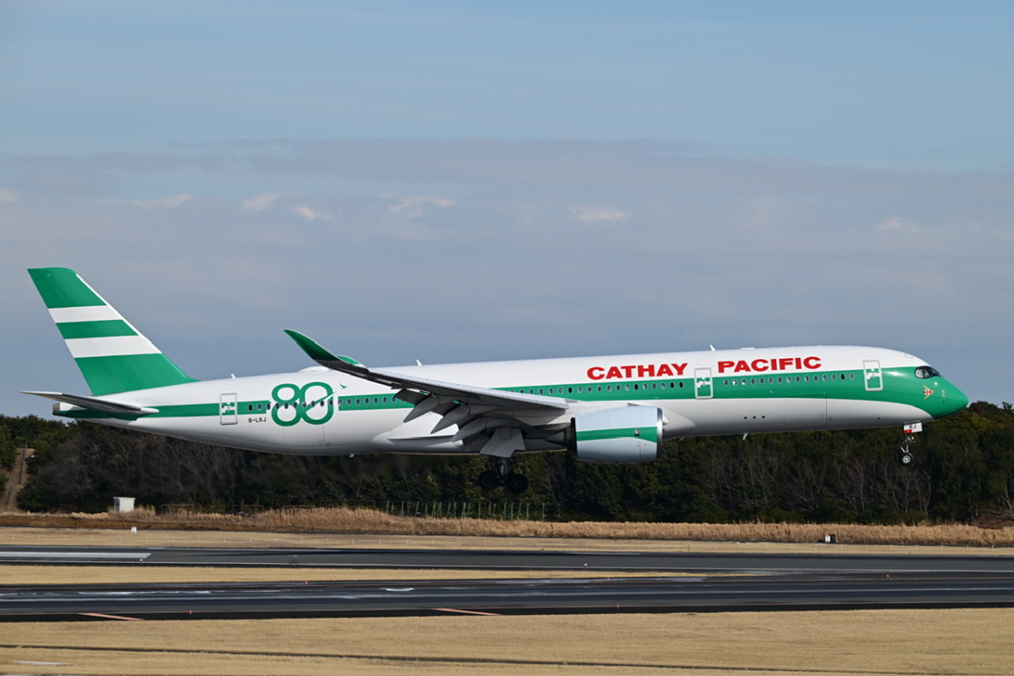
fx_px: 4534
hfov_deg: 12.8
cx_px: 508
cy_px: 338
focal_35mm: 161
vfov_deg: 8.5
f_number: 9.5
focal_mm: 160
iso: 200
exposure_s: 1/1000
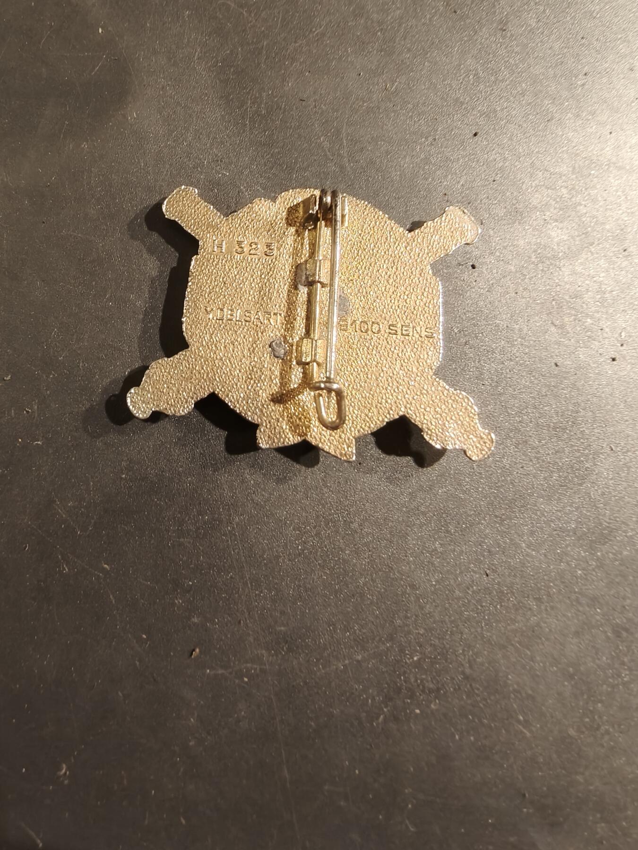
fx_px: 565
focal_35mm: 23
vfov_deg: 73.9
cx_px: 319
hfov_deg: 58.9
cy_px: 425
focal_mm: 2.32
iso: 320
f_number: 2
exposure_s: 1/50
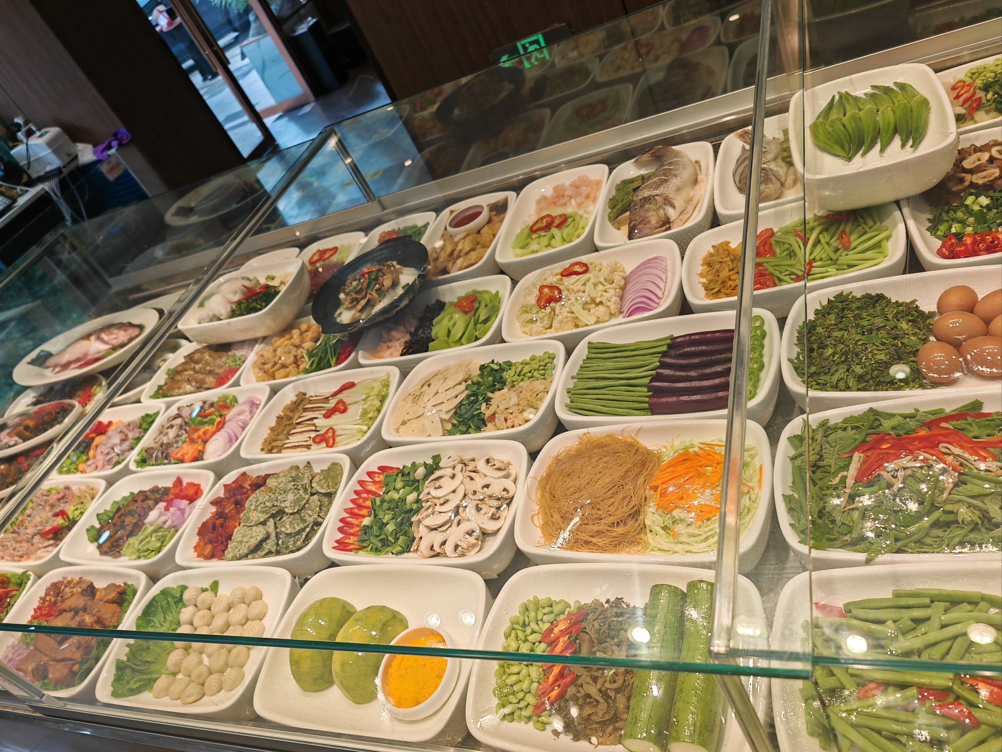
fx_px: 782
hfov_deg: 65.3
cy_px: 376
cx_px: 501
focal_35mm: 27
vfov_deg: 51.4
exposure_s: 1/182
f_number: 1.6
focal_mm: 7.62
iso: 50
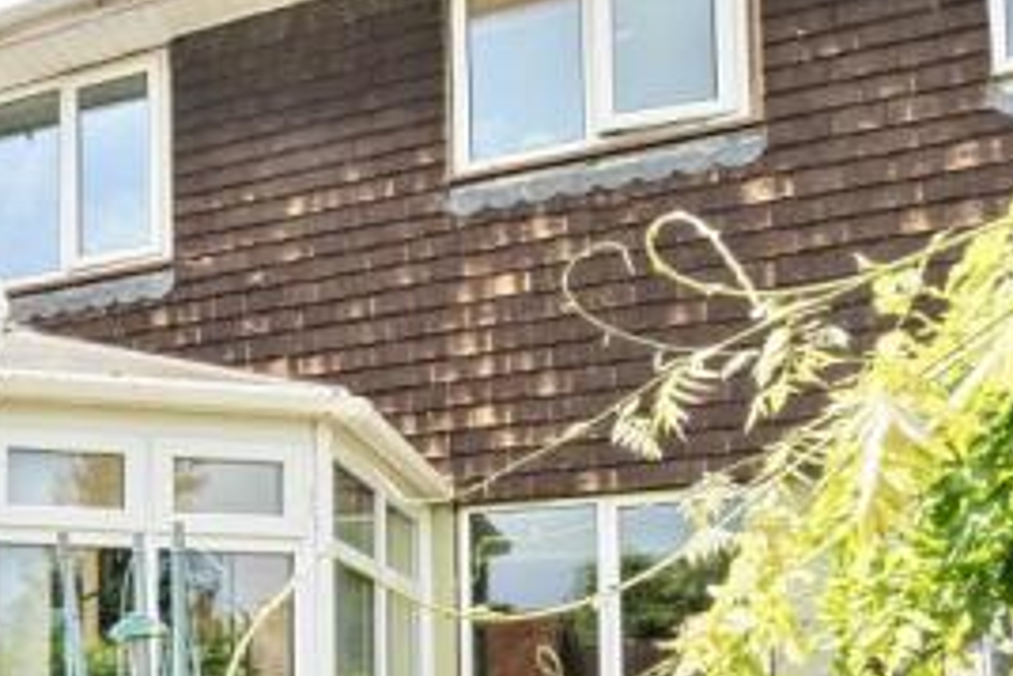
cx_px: -112
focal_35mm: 44
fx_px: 1239
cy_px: 451
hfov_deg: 37.1
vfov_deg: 30.3
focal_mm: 12
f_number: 8
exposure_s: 1/320
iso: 400
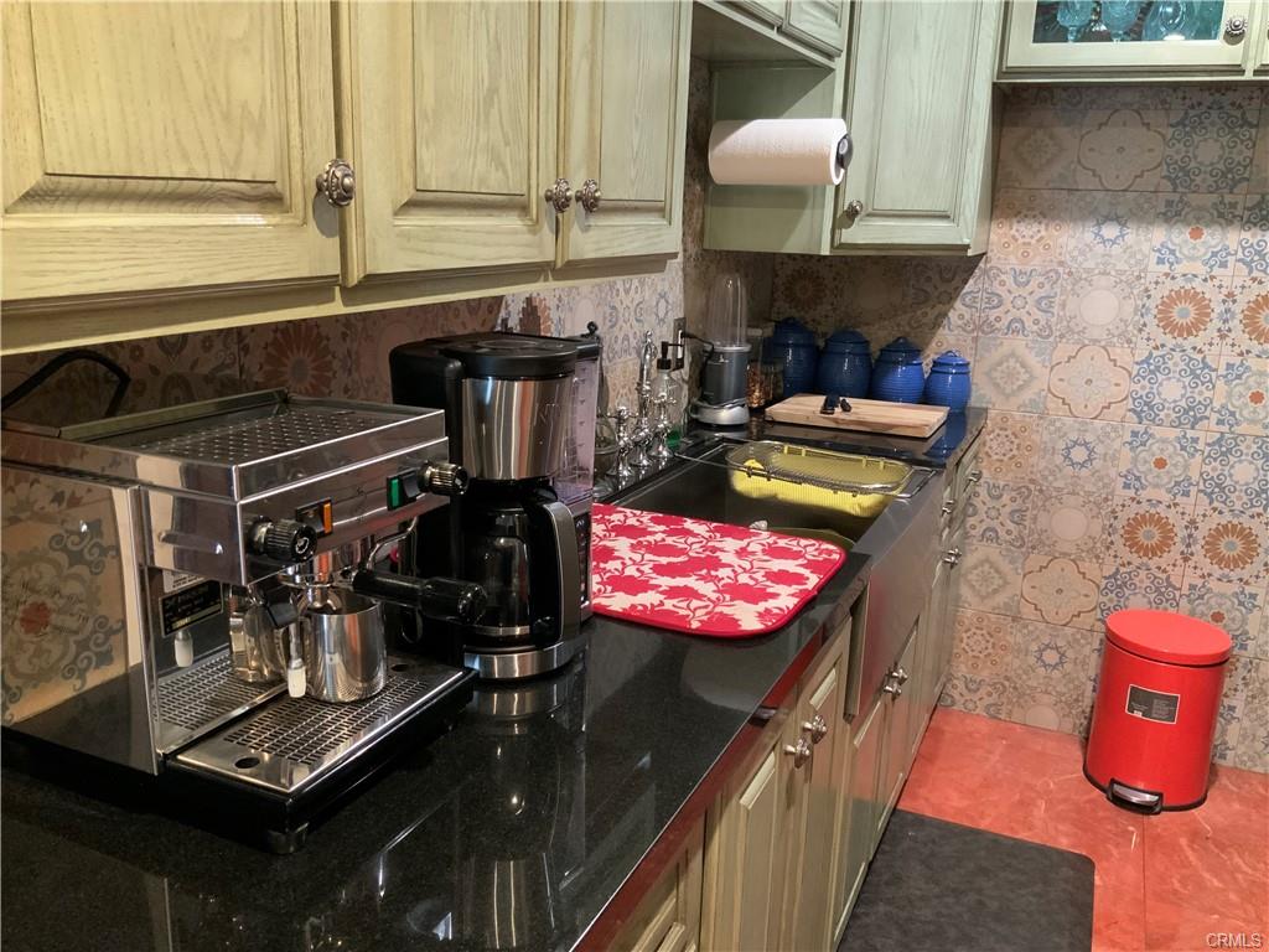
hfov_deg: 61.7
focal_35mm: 29
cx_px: 634
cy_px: 476
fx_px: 1063
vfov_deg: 48.2
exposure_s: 1/30
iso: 320
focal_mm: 3
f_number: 1.8
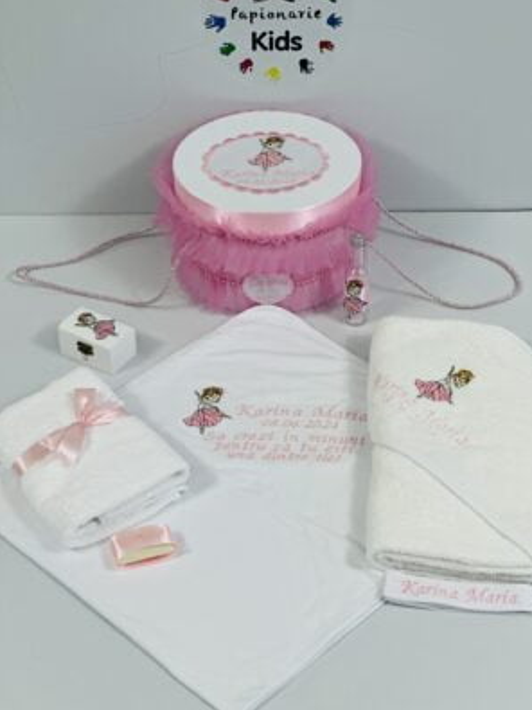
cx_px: 268
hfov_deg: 18.9
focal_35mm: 78
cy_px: 354
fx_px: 1599
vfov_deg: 25.0
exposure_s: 1/100
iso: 200
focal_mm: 9
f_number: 2.8
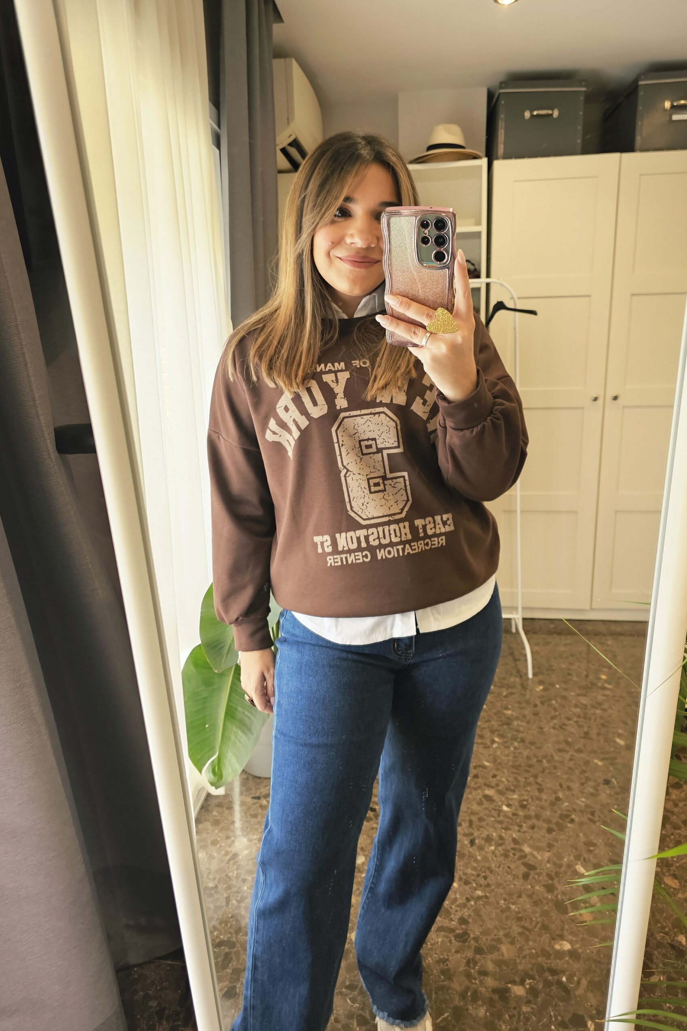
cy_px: 516
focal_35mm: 24
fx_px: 687
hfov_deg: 53.1
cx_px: 340
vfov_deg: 73.7
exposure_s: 1/100
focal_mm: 6.3
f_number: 1.7
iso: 160
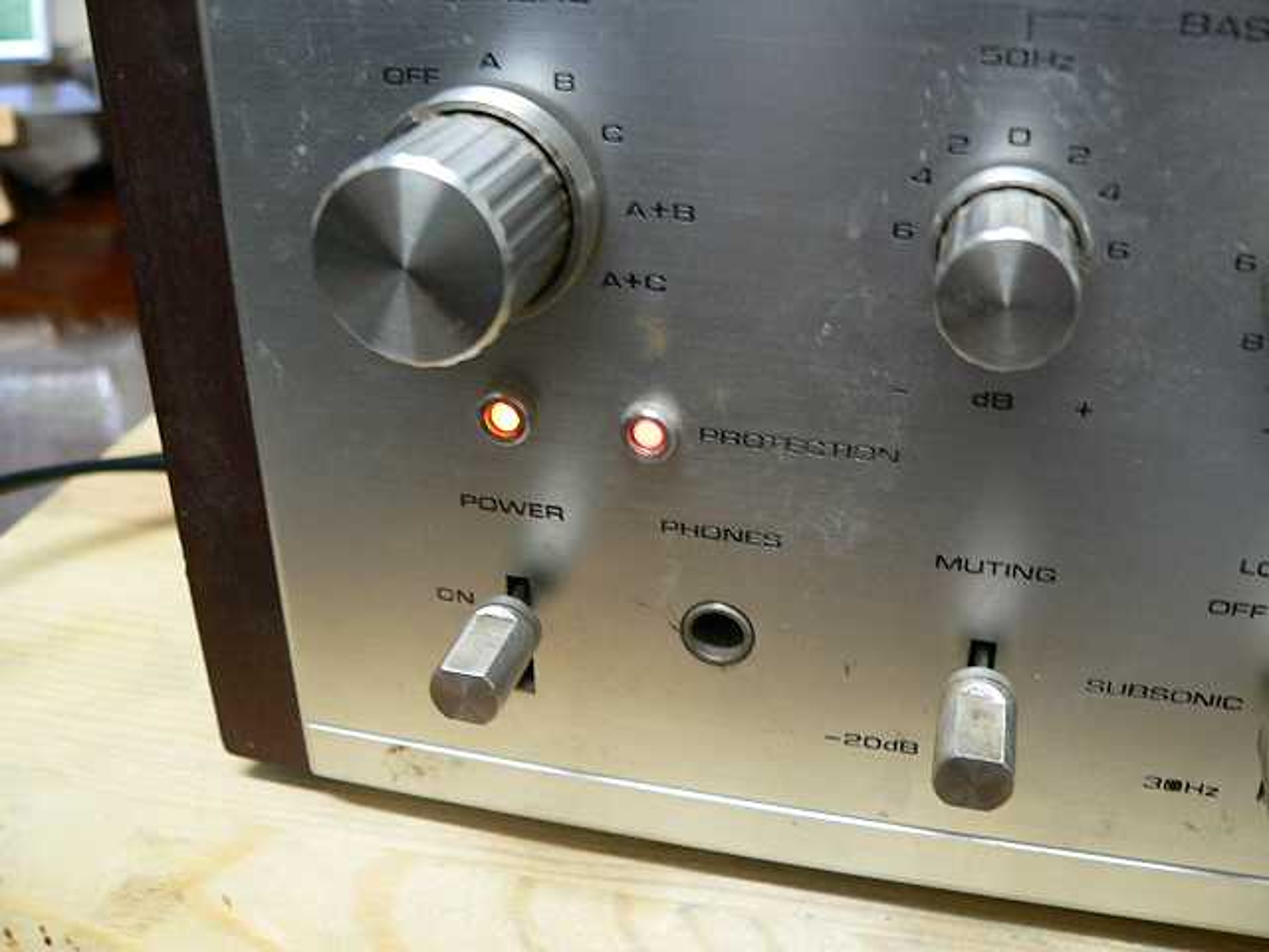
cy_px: 476
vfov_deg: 39.7
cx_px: 634
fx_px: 1320
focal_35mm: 36
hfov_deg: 51.4
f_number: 2.8
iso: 200
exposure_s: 1/5
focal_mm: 6
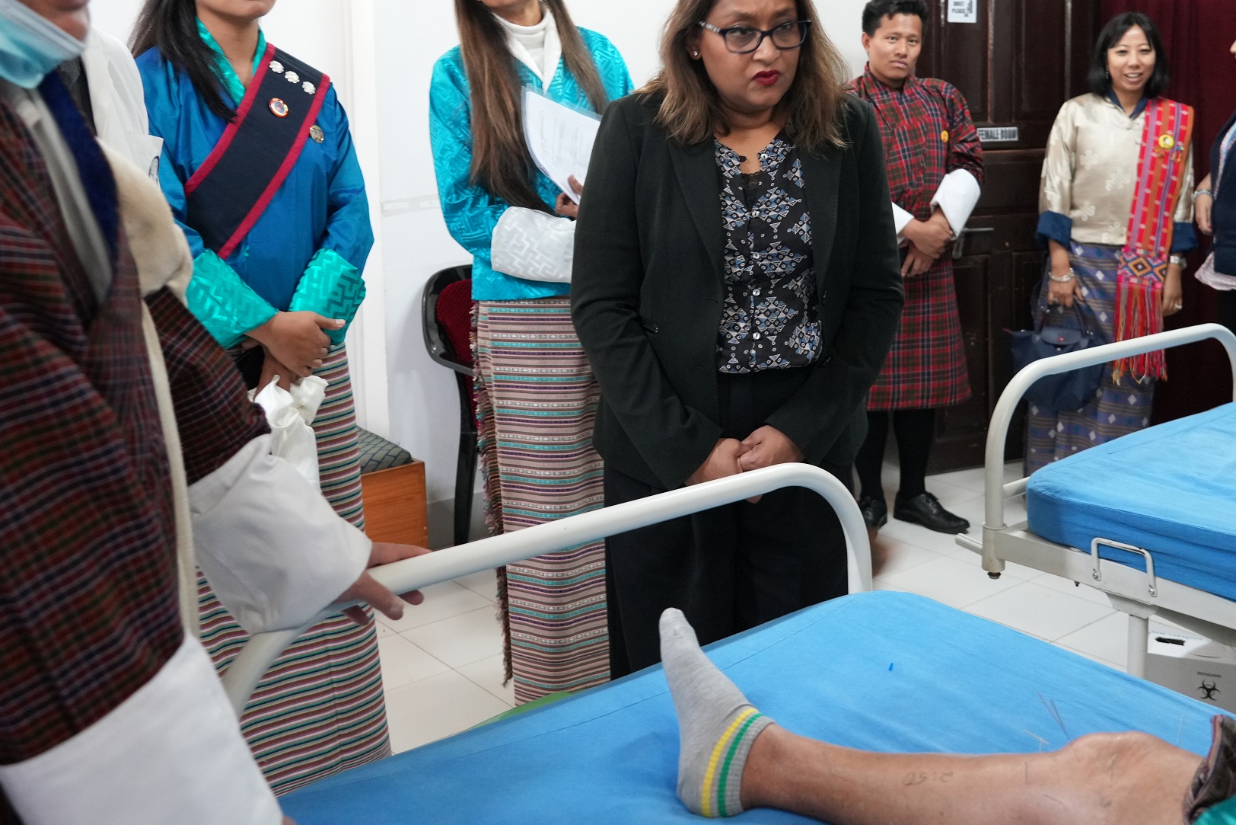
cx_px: 731
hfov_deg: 51.6
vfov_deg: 35.4
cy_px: 237
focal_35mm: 37
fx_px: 1270
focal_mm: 24
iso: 2500
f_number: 4
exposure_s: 1/30
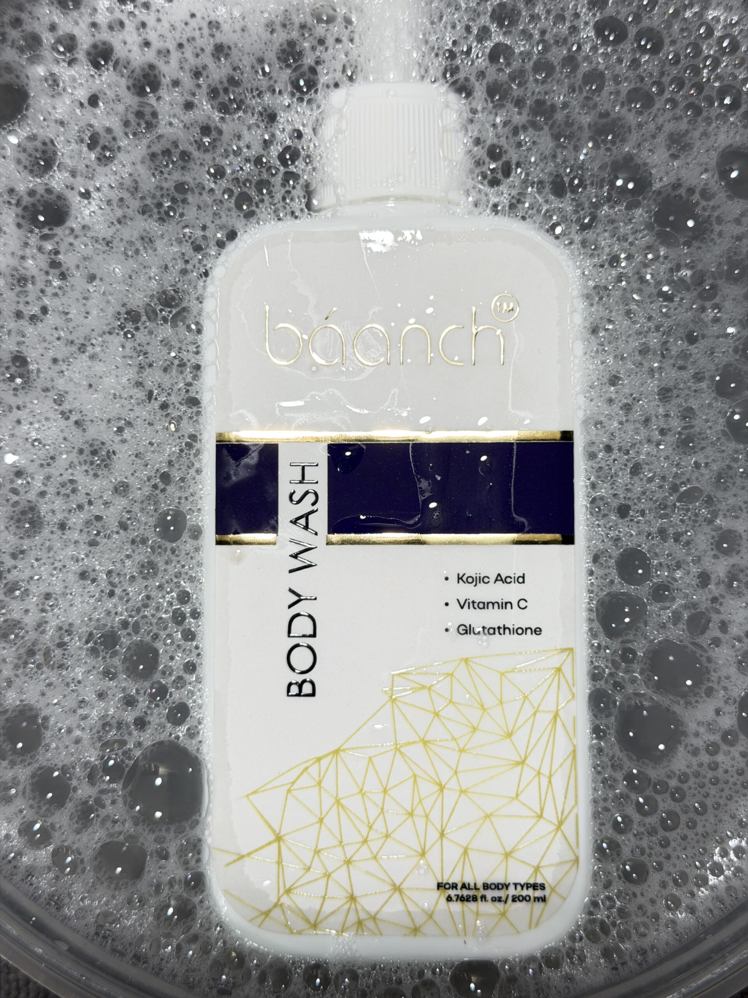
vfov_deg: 39.7
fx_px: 1383
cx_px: 374
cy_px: 499
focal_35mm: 48
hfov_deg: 30.3
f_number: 1.78
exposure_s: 1/100
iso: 64
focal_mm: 6.76
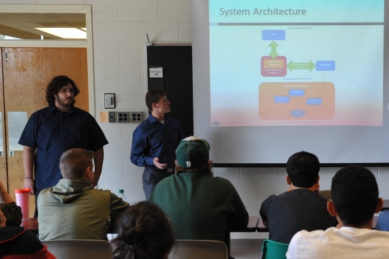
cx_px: 302
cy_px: 176
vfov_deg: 21.5
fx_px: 681
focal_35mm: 63
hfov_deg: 31.2
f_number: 5.6
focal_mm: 36
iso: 1000
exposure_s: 1/125
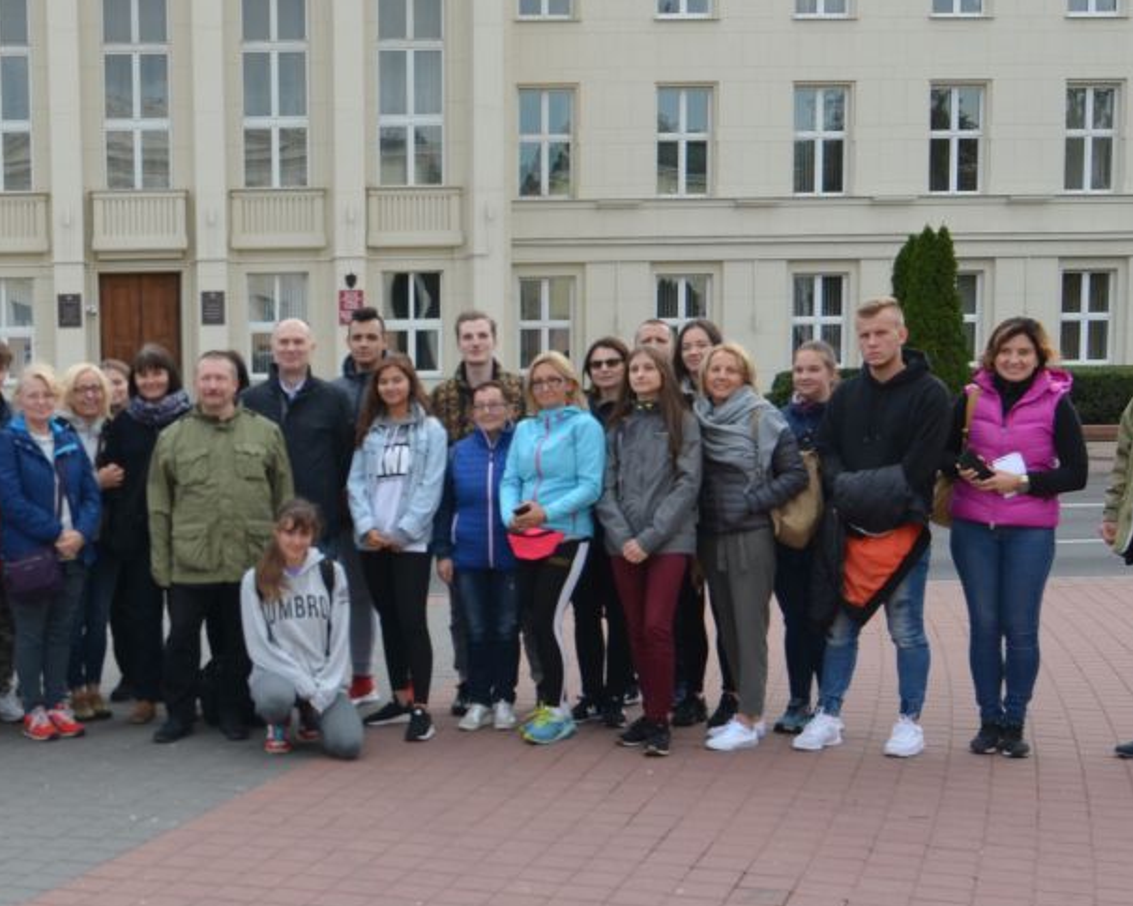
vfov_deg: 29.0
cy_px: 559
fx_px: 1744
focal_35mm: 52
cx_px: 167
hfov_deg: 34.5
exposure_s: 1/125
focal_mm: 16
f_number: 5.6
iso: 220
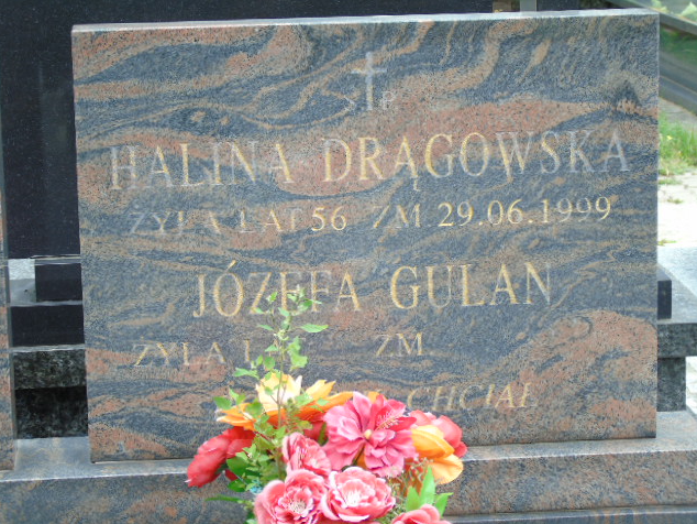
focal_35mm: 109
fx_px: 2196
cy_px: 263
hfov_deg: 18.0
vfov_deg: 13.6
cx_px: 348
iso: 80
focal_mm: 19
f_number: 4.4
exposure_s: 1/60
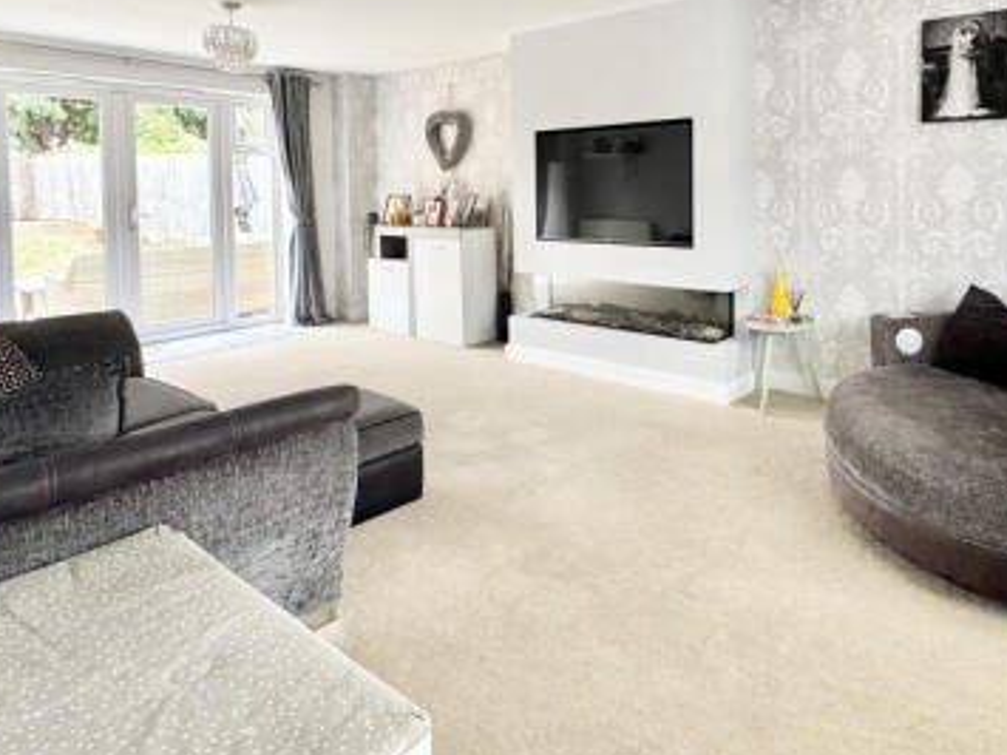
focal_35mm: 23
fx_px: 669
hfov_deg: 72.3
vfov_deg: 56.6
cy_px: 211
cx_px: 648
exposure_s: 1/99
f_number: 2.2
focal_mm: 2.22
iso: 160
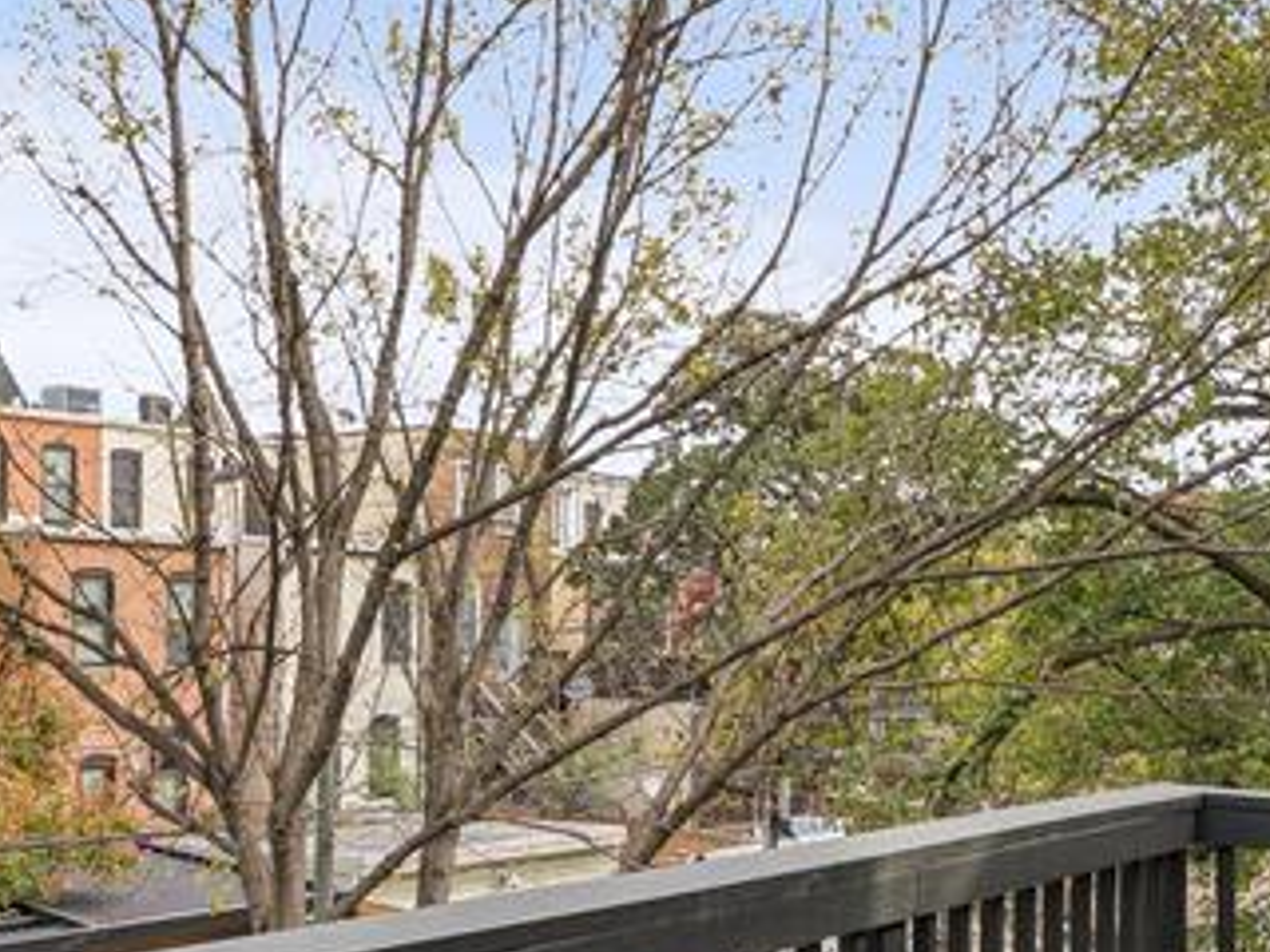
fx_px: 1357
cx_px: 401
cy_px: 643
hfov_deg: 49.1
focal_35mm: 37
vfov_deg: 38.2
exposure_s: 1/125
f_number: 5.6
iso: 80
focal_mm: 12
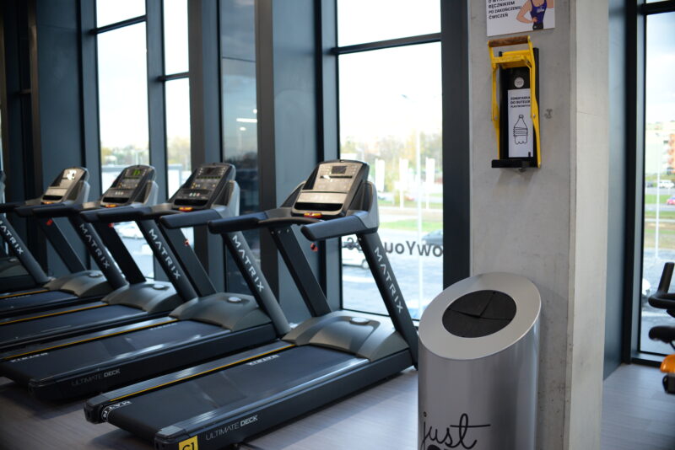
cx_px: 338
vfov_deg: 37.9
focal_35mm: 35
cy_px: 225
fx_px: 656
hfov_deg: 54.4
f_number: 3.2
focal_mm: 35
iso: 1250
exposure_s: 1/200
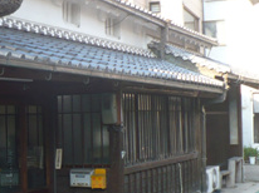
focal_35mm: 94
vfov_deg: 15.7
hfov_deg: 20.1
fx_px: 702
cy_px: 117
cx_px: -12
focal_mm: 6.1
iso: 100
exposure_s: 1/125
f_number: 2.8
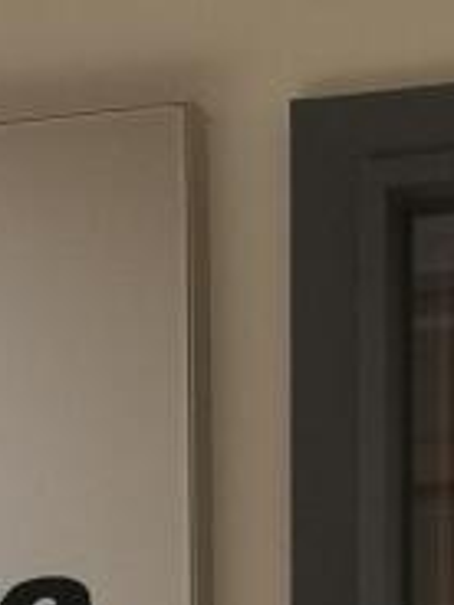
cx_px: -591
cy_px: 1295
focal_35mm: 224
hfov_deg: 6.4
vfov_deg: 8.3
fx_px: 3917
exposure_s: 1/50
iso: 125
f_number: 1.8
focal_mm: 3.95
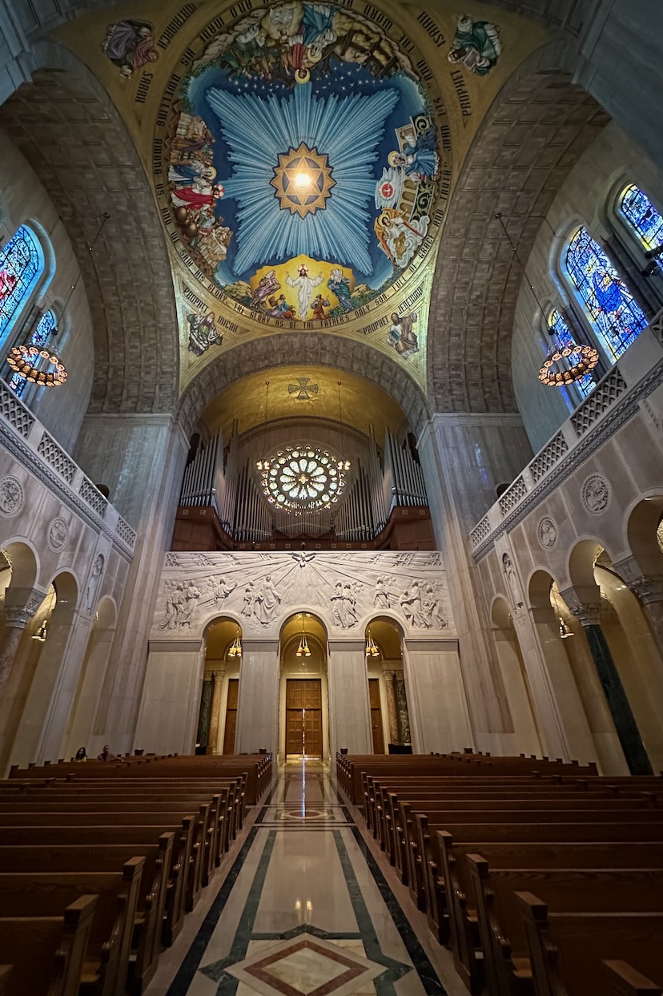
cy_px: 490
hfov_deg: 77.2
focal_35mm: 15
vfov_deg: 100.4
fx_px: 415
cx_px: 306
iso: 1250
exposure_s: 1/40
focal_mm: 2.22
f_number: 2.2
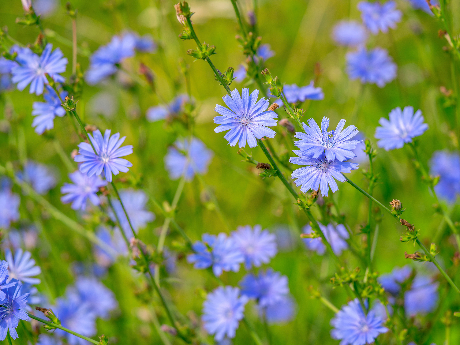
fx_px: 1302
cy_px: 172
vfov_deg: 15.1
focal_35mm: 98
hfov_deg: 20.0
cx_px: 253
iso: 125
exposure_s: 1/320
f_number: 3.5
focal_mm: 90
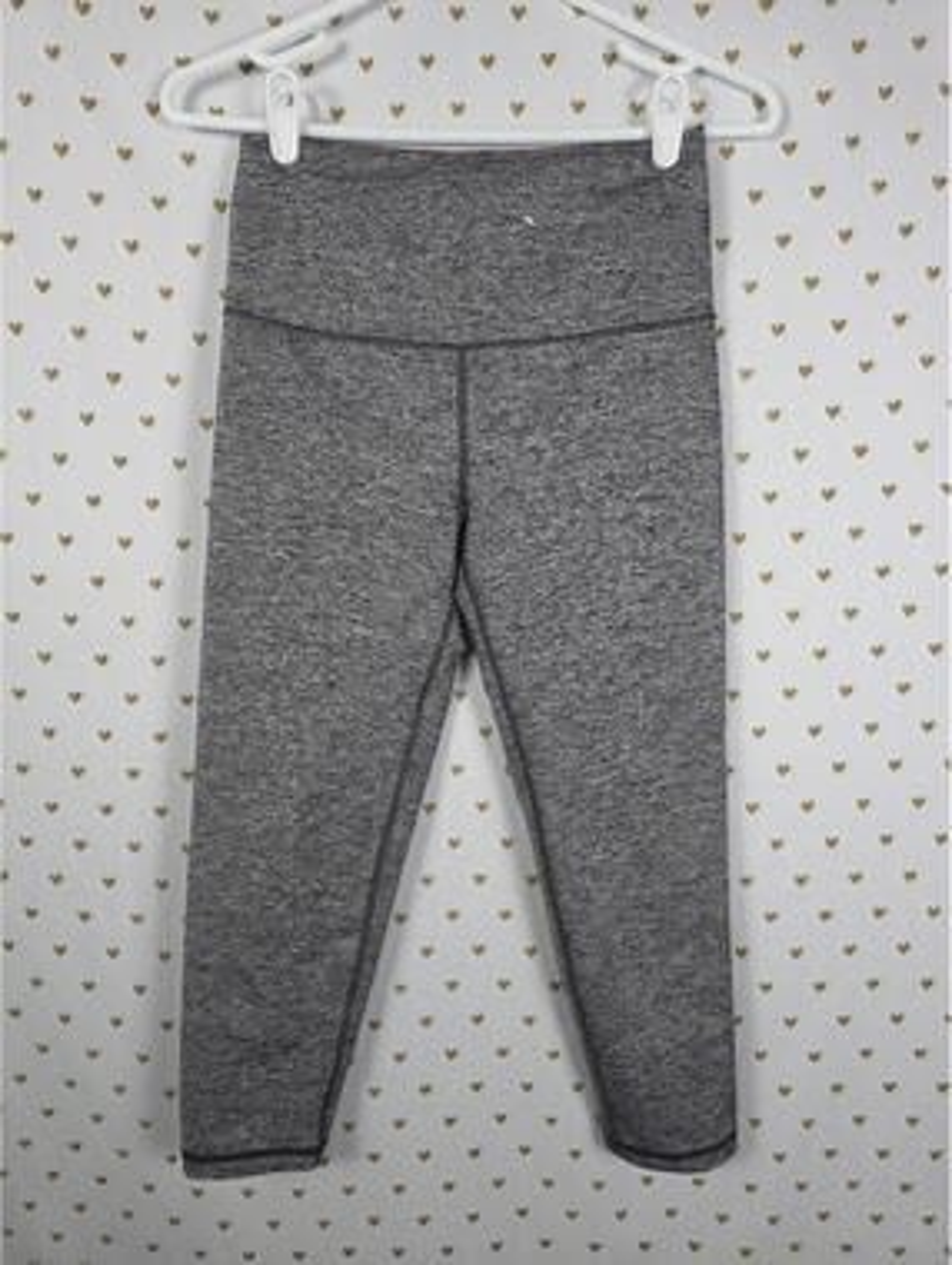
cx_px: 476
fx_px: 842
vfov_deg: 73.9
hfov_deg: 59.0
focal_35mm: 23
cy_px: 632
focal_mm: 6.3
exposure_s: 1/180
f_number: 1.7
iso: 160
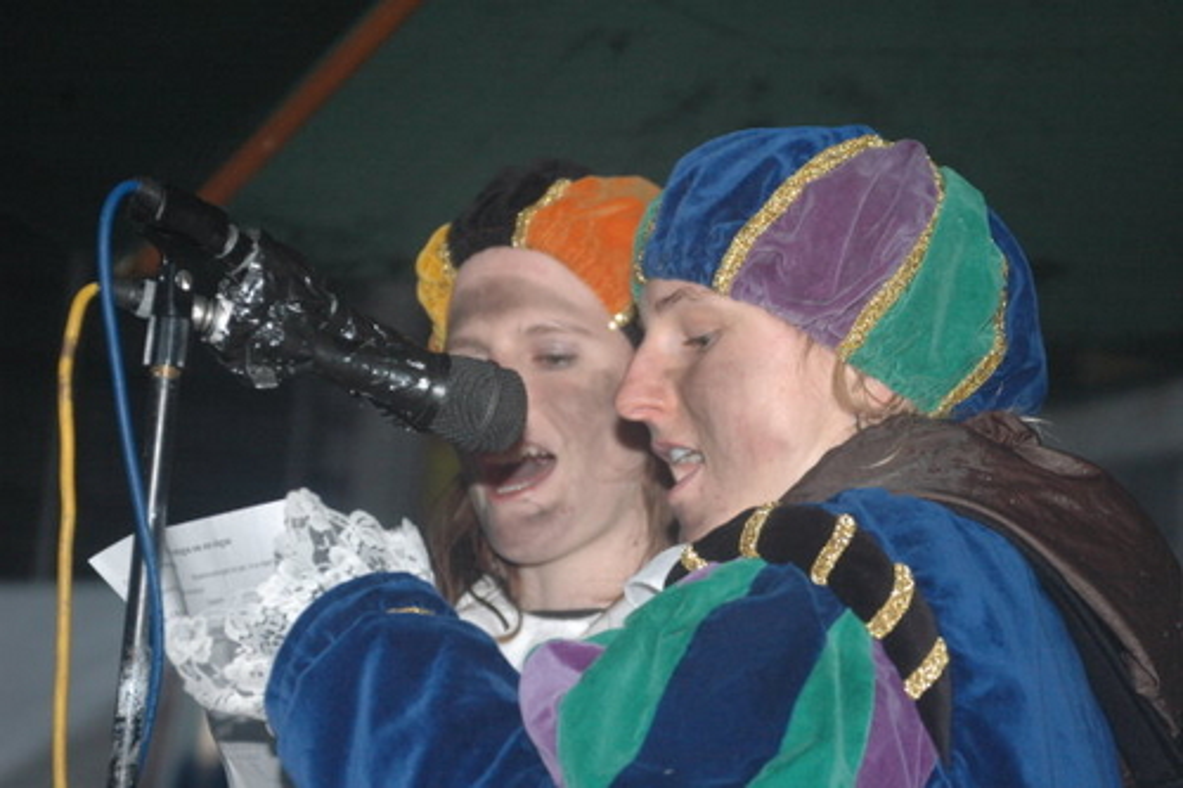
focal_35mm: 128
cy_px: 394
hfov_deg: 16.1
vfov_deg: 10.7
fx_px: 4188
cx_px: 592
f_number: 4.5
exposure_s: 1/160
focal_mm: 85
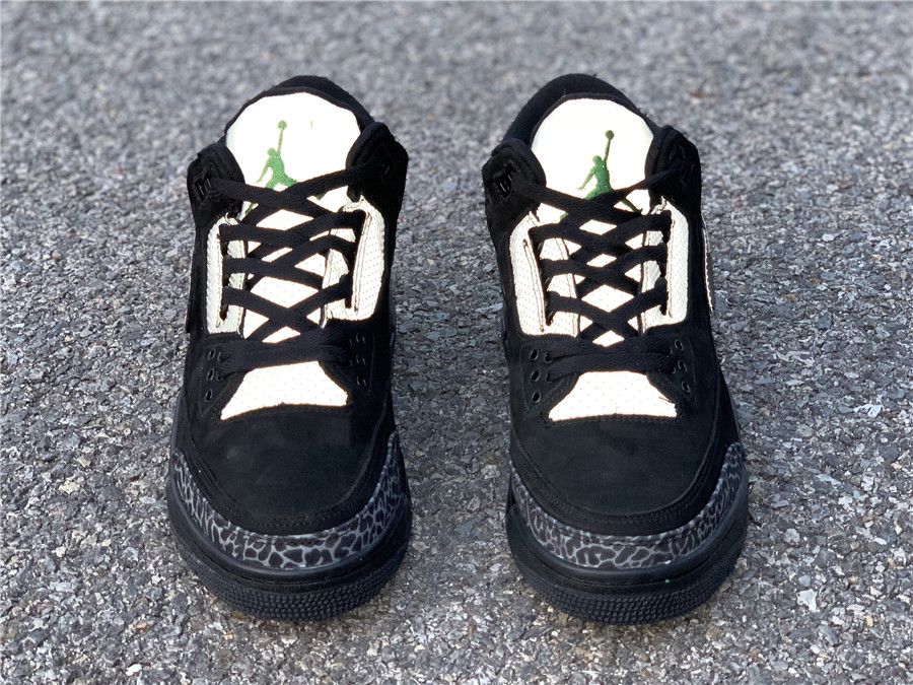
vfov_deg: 28.0
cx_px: 456
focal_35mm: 52
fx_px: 1372
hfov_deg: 36.8
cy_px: 342
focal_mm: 6
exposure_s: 1/78
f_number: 2.4
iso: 50
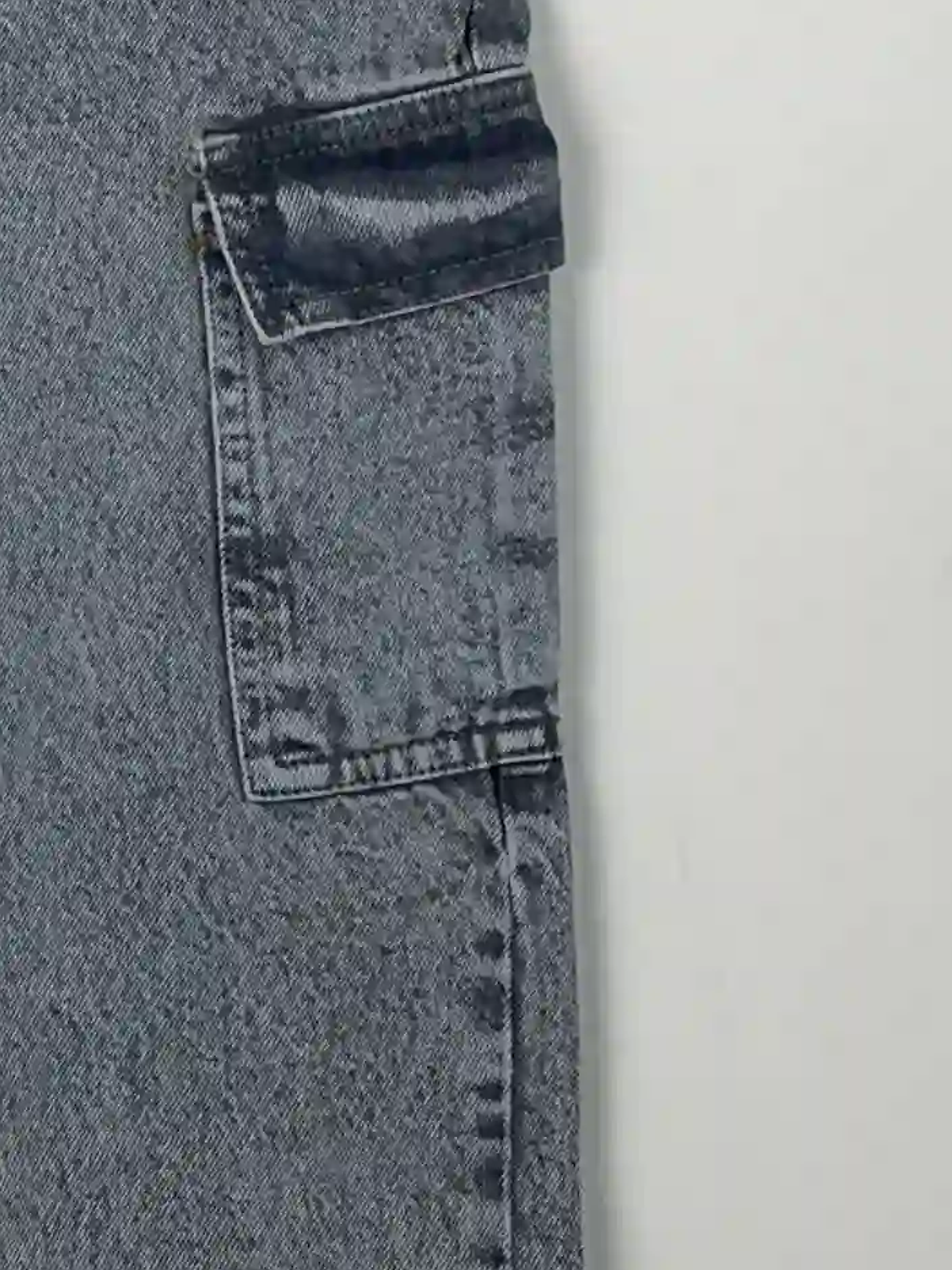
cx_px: -251
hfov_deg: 12.8
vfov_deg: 17.5
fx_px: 4107
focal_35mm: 112
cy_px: 361
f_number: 1.8
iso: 25
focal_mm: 4.25
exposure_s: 1/149
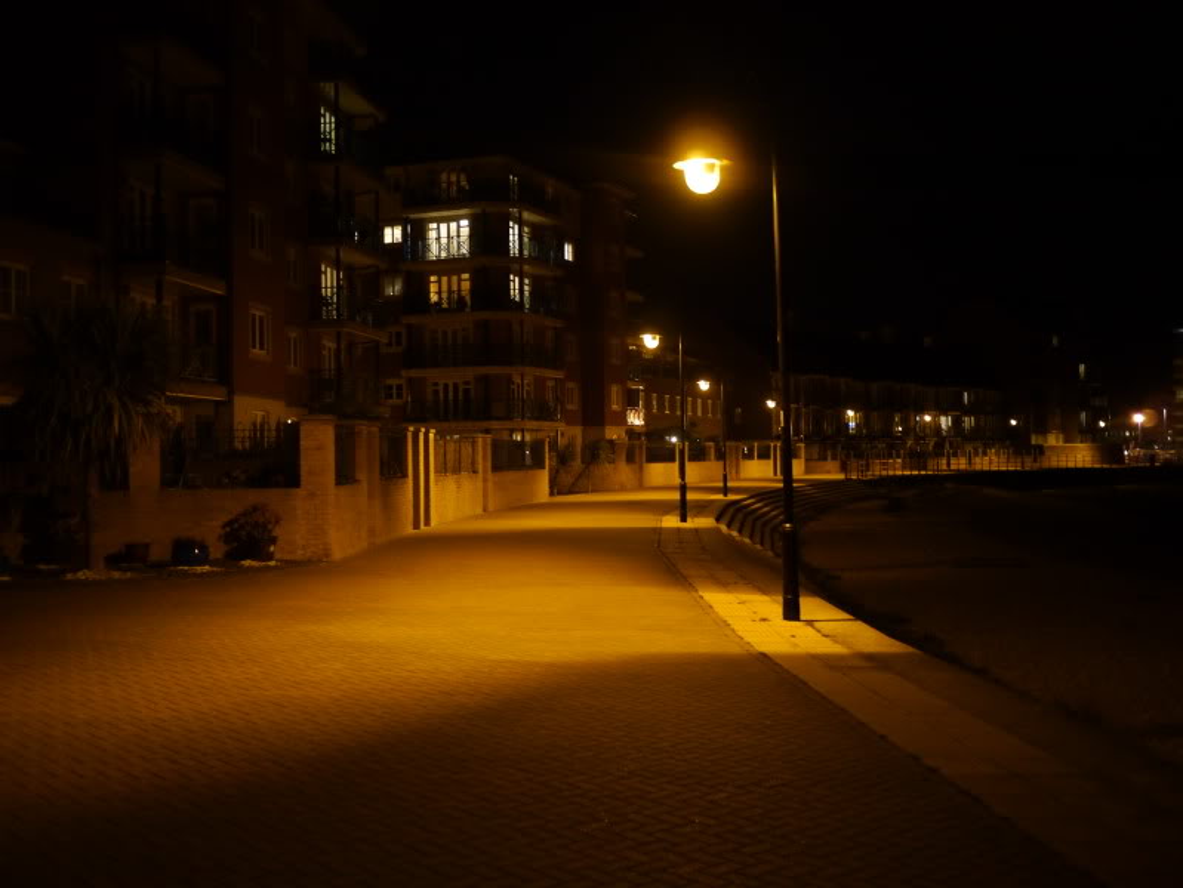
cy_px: 444
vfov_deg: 36.0
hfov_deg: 46.8
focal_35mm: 40
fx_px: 1368
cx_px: 592
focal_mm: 20
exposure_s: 1/13
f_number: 1.8
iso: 800
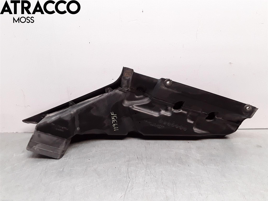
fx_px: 217
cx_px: 134
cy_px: 100
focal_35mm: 28
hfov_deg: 63.4
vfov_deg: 49.7
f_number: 1.9
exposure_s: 1/100
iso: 100
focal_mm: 2.91
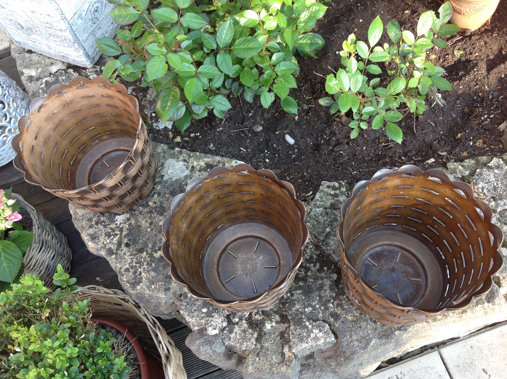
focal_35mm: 35
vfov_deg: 40.6
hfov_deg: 52.7
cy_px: 190
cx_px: 254
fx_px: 512
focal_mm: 4.28
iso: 64
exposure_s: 1/60
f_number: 2.4
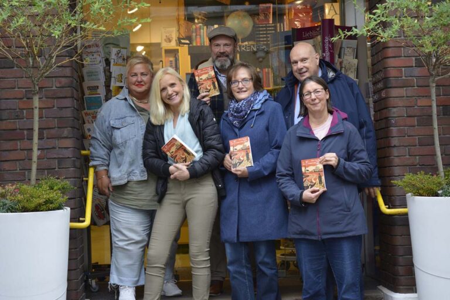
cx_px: 225
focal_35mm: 78
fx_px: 975
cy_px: 150
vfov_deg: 17.5
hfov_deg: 26.0
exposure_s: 1/40
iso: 400
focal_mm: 52
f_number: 5.6
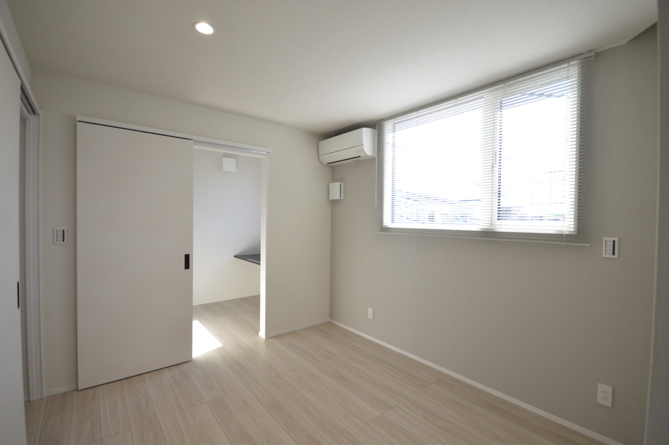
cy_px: 222
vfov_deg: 77.2
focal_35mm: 15
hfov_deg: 100.4
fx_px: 278
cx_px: 334
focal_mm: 10
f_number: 4
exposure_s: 1/400
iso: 800
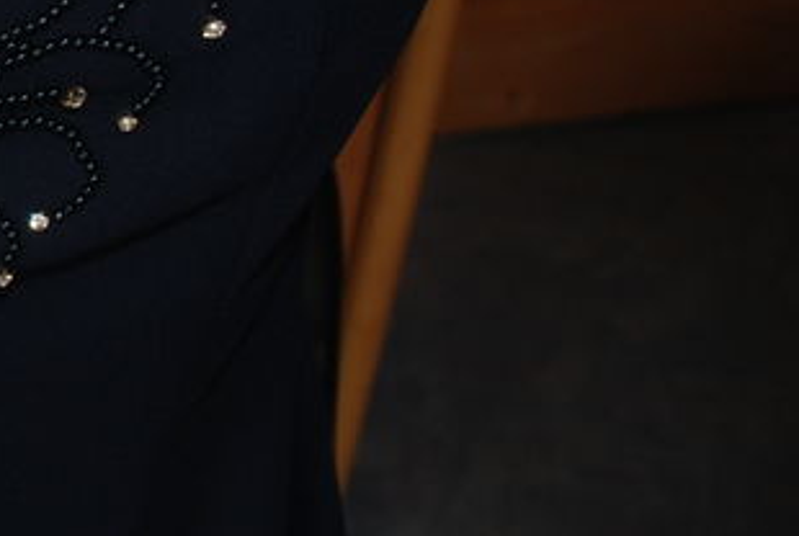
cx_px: -418
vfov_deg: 15.4
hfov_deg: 20.0
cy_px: -53
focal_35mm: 87
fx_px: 1935
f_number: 3.5
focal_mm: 18
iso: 200
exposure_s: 1/60
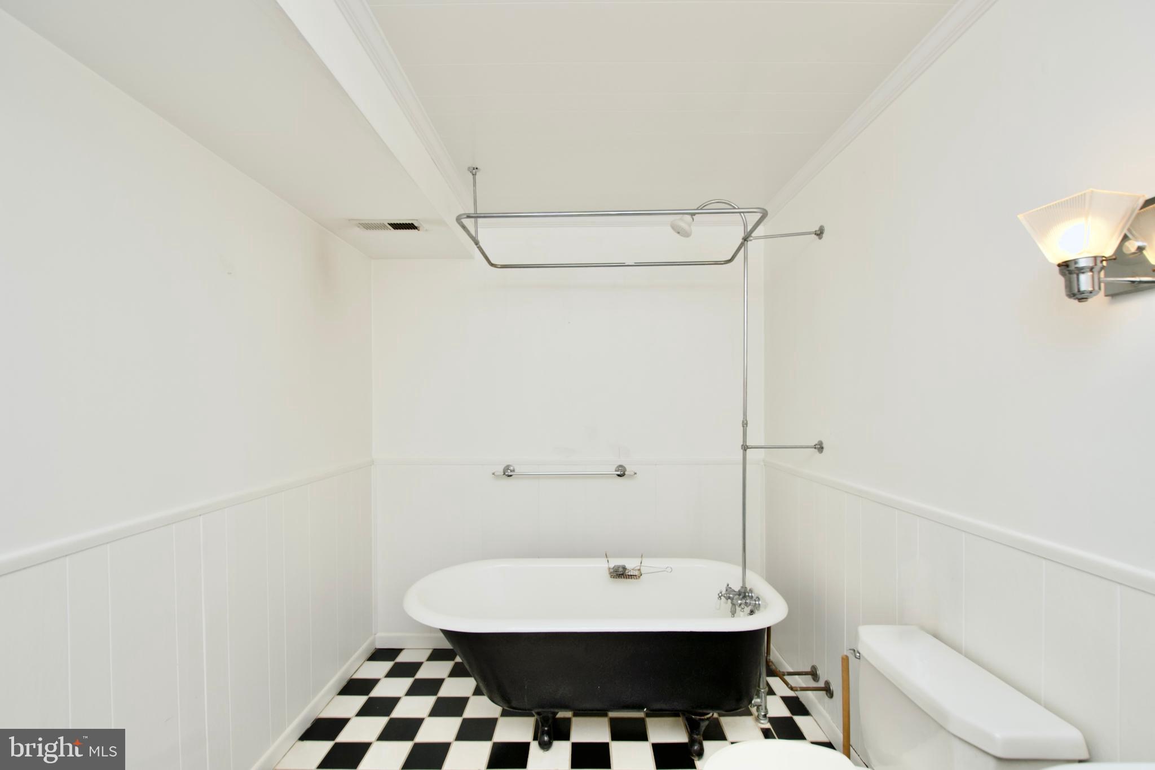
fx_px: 481
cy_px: 385
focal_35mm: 15
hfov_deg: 100.4
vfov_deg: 77.3
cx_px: 578
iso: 320
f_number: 7.1
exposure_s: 1/200
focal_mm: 10
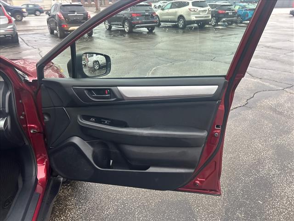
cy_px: 110
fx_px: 221
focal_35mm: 26
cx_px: 147
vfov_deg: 53.1
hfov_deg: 67.3
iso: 125
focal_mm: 5.7
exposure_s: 1/95
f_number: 1.5
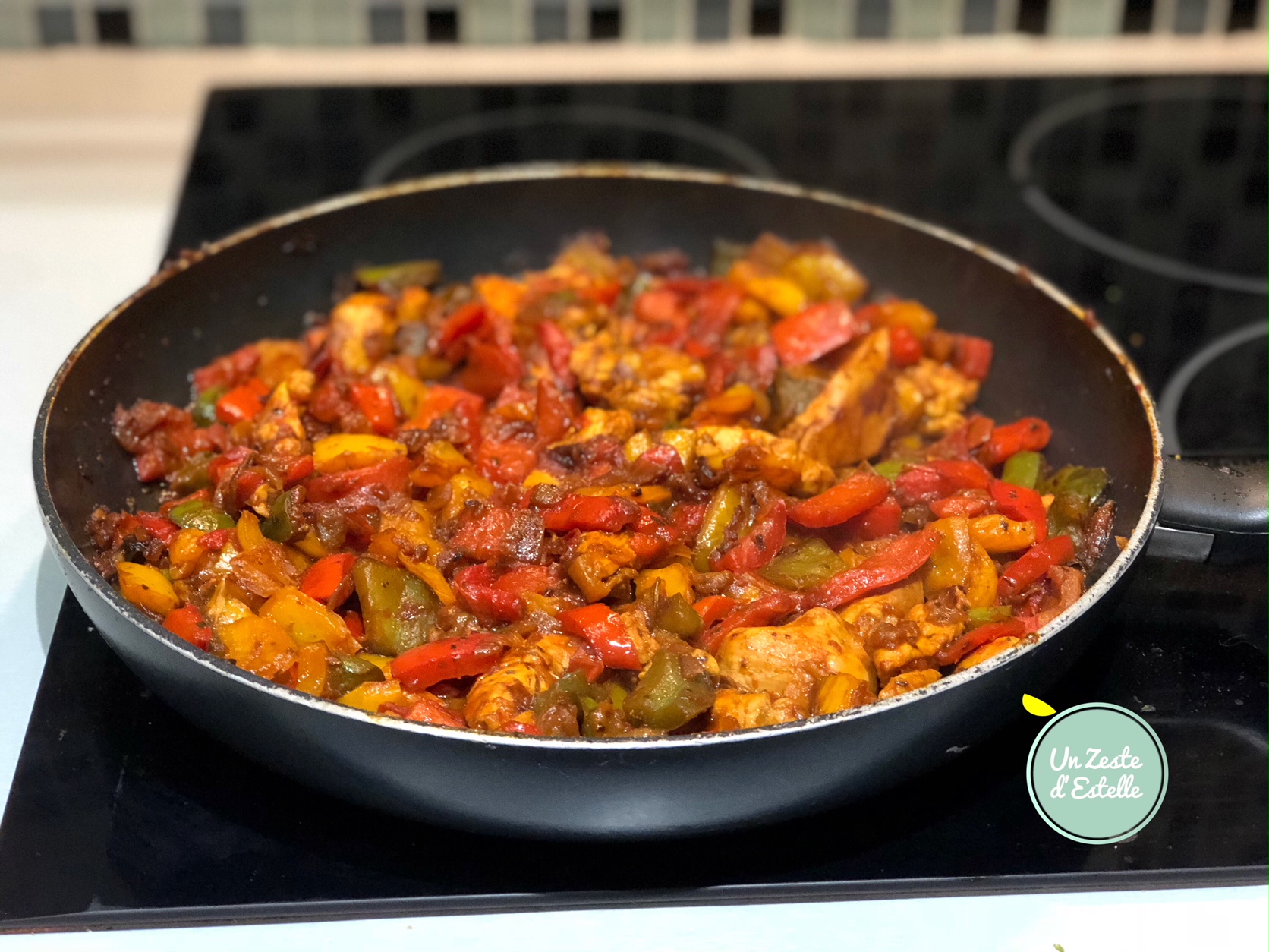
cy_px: 476
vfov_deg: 25.7
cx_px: 634
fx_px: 2090
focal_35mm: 57
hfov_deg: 33.8
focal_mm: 6.6
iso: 800
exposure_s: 1/50
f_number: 2.8
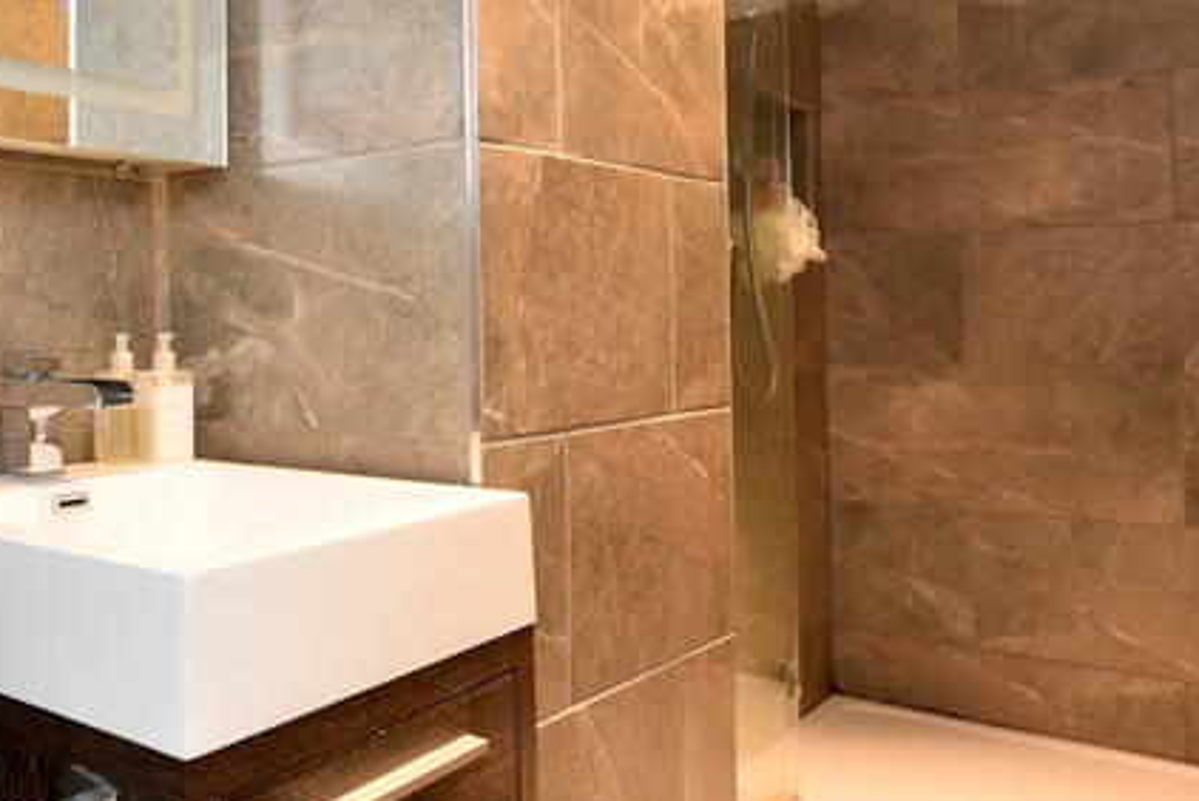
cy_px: 290
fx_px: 1133
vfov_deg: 38.6
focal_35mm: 34
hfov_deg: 47.3
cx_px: 26
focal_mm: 14
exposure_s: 1/60
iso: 800
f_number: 2.8
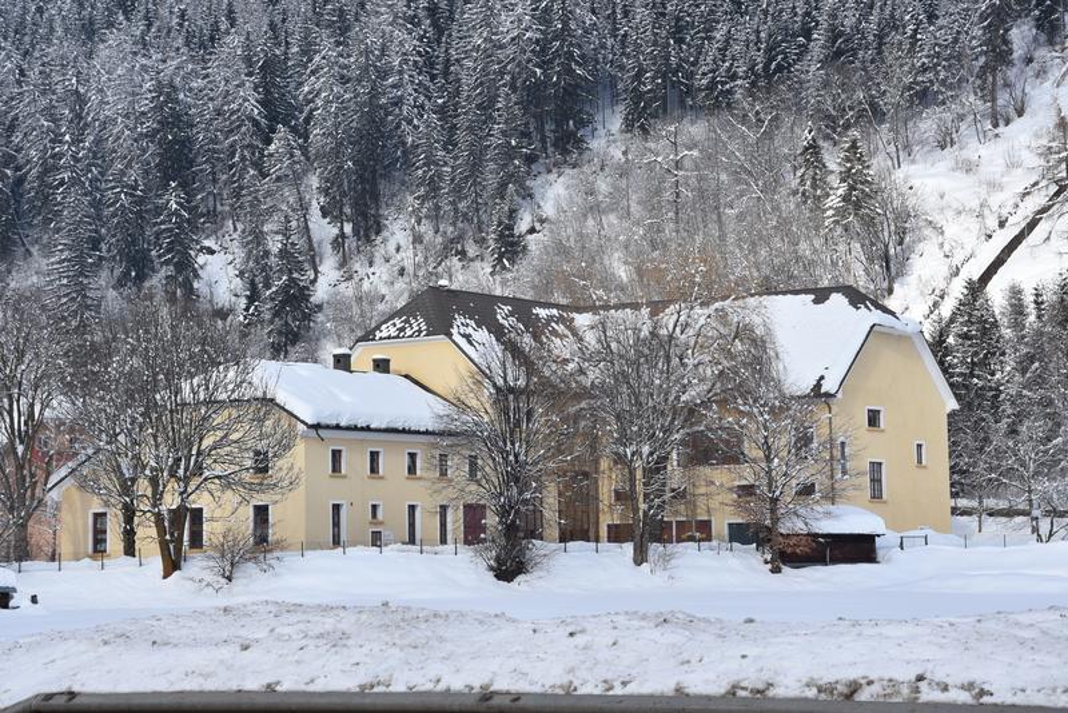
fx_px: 2671
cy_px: 356
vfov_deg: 15.2
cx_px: 534
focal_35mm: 90
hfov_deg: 22.6
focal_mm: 60
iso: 250
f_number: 10
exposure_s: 1/400
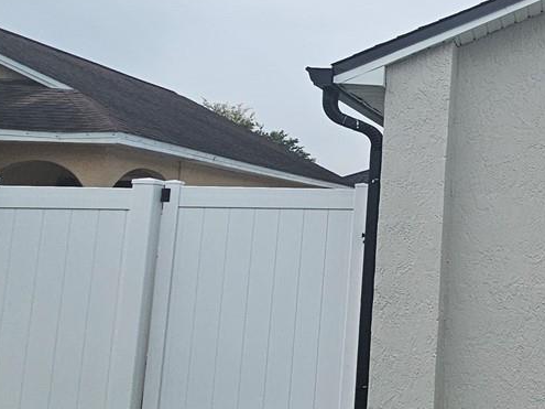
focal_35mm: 42
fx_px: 661
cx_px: 708
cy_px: 136
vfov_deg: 34.0
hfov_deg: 33.1
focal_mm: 2.2
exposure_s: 1/2016
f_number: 2.2
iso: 50
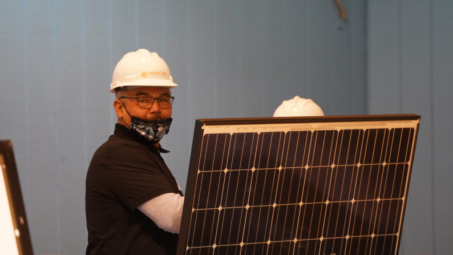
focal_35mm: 236
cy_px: 130
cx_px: 226
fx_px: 2835
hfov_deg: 9.1
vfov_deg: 5.1
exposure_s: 1/250
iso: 5000
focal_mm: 224
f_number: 5.6
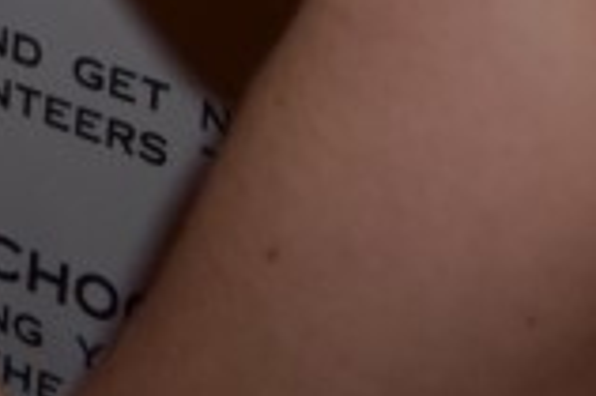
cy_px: -1041
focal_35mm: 197
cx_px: -1271
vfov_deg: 6.1
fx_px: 3258
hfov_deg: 8.5
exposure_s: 1/60
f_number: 3.5
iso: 640
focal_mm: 18
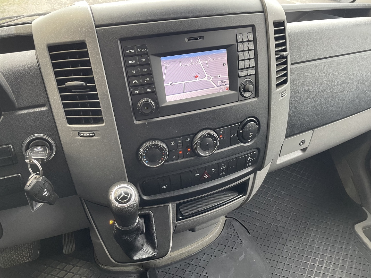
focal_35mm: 26
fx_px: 279
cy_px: 139
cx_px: 186
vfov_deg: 53.1
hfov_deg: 67.3
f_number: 1.6
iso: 125
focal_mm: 4.2
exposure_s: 1/50
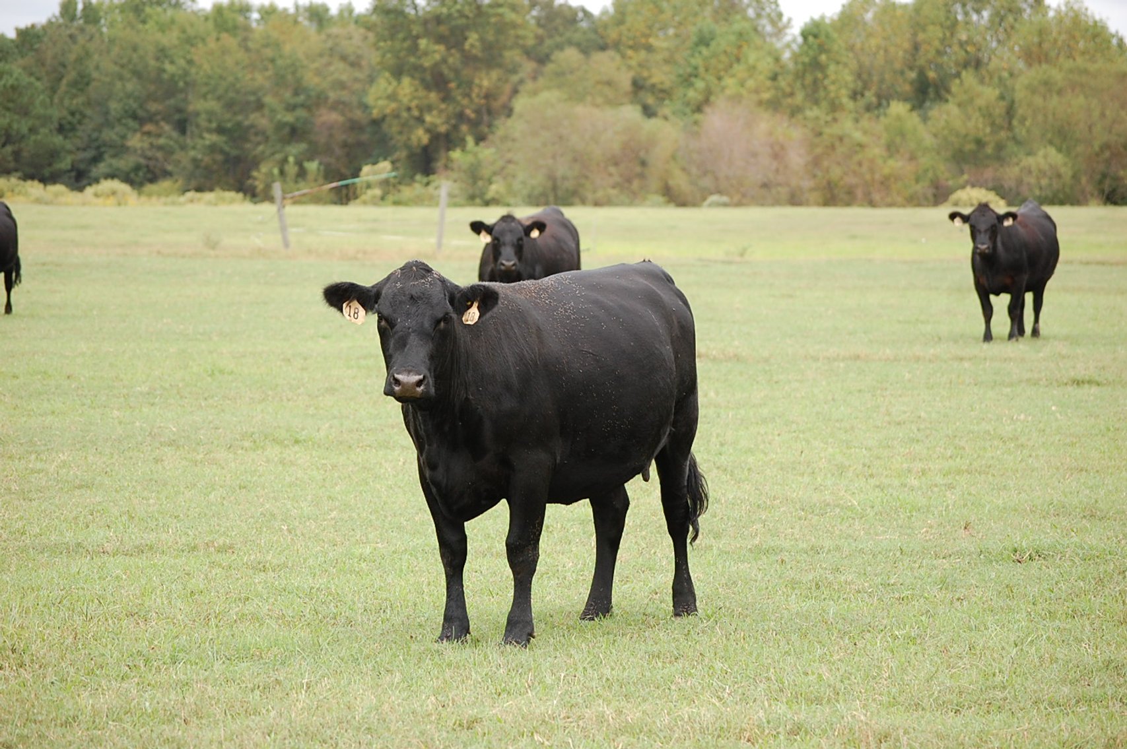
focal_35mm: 129
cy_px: 374
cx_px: 564
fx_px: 4035
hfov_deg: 15.9
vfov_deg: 10.6
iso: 400
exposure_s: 1/400
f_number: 5
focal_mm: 86
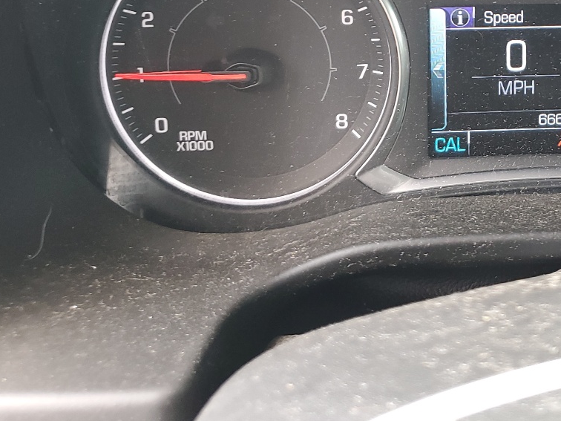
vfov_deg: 25.3
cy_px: 2
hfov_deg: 32.3
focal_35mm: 55
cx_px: 553
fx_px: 891
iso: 58
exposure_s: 1/60.2
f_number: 1.5
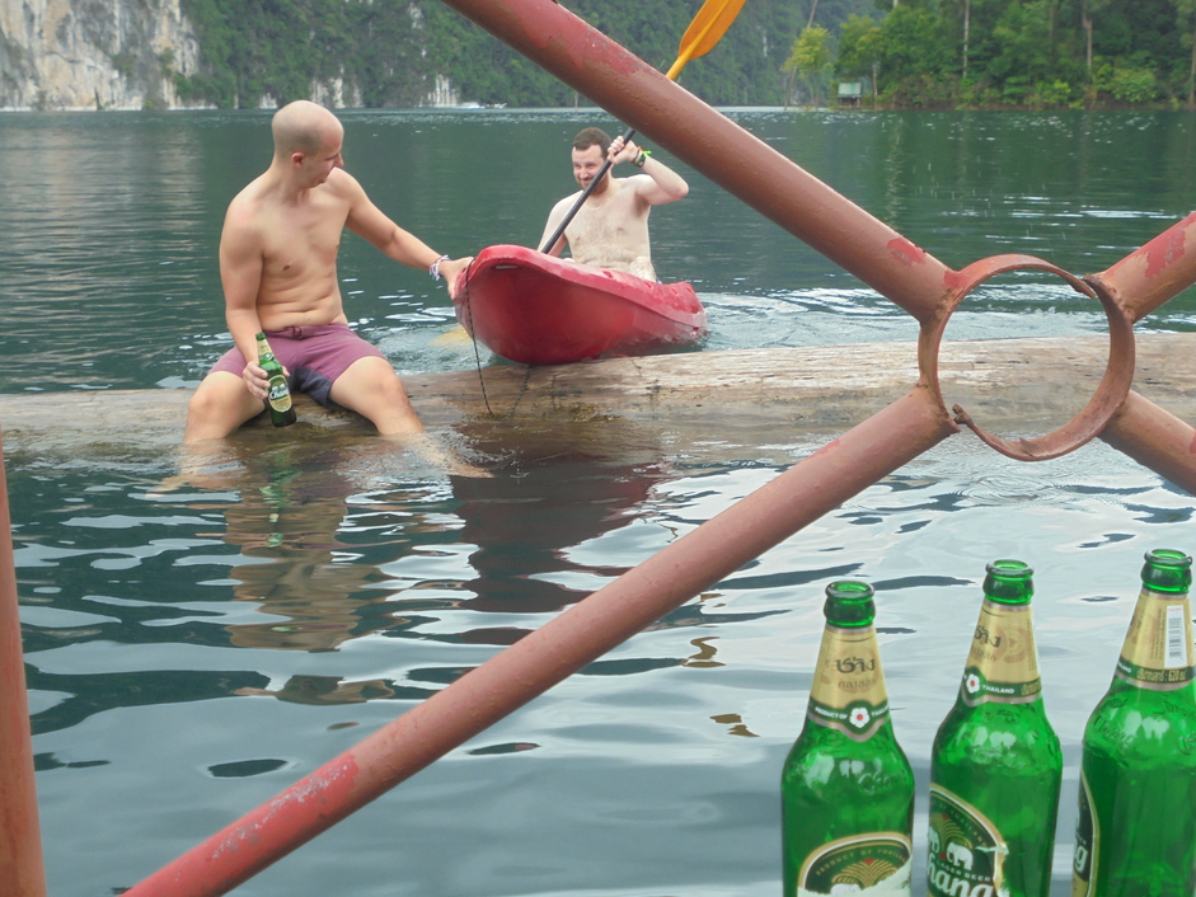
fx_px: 1728
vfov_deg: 29.1
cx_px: 606
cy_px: 443
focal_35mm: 50
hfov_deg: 38.2
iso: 100
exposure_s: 1/125
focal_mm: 8.9
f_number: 4.8
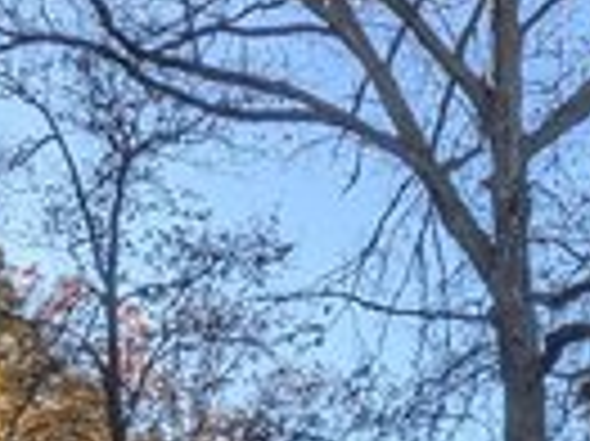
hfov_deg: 19.9
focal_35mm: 98
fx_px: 1669
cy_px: 878
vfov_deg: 13.1
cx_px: 437
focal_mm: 2.35
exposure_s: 1/650
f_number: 2.2
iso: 42
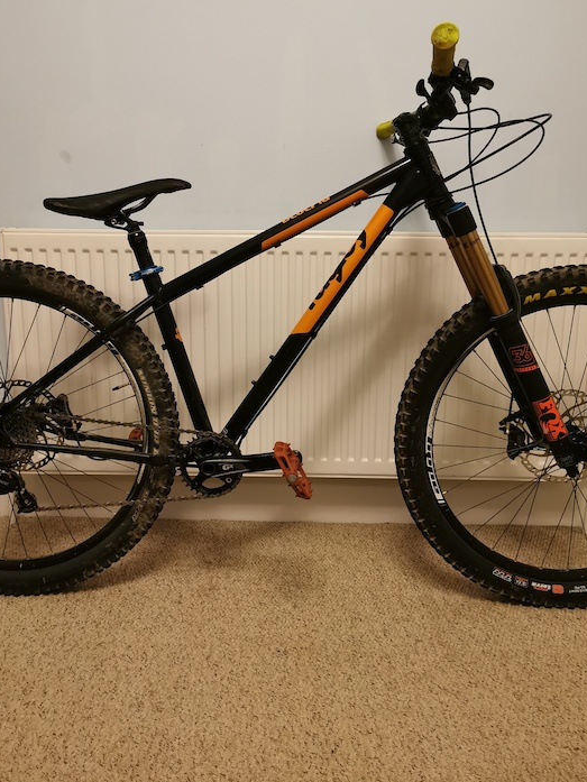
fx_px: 701
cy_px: 368
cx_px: 290
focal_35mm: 31
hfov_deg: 45.5
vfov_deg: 58.3
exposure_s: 1/25
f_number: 1.6
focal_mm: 5.56
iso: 640
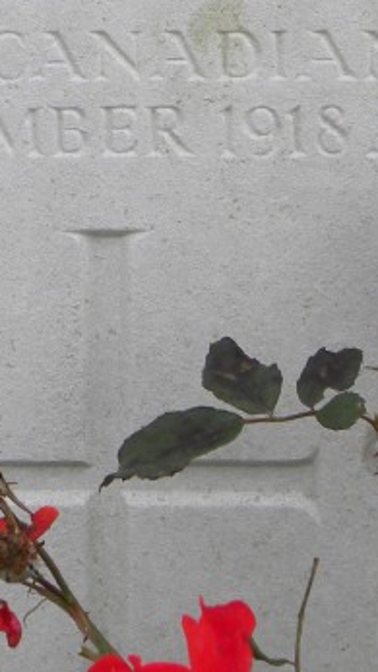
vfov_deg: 8.9
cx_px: 126
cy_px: 15
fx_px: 4297
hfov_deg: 5.0
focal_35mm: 241
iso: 64
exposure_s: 1/106
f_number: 4
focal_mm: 13.4
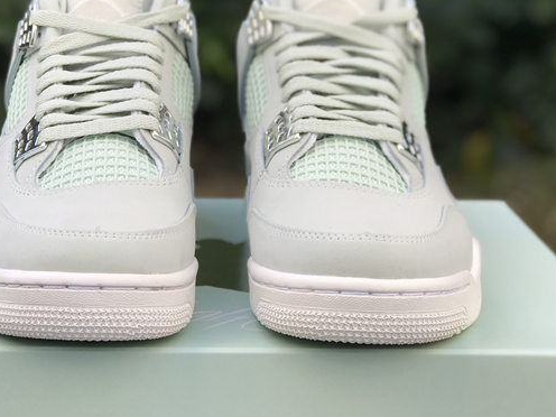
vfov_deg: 17.3
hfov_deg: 23.0
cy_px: 123
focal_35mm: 85
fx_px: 1365
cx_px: 222
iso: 20
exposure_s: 1/168
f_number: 2.8
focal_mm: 6.6
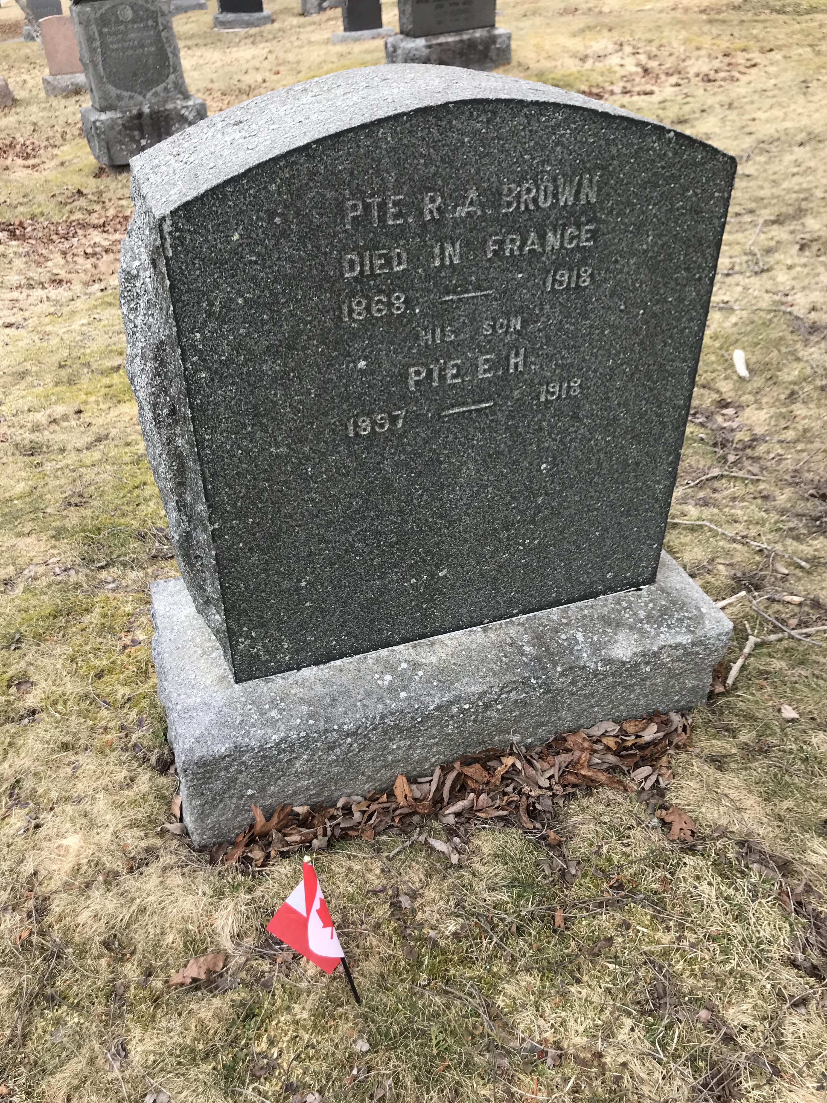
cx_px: 414
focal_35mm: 28
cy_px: 552
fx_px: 892
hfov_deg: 49.7
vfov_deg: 63.4
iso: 20
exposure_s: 1/474
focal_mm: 3.99
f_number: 1.8
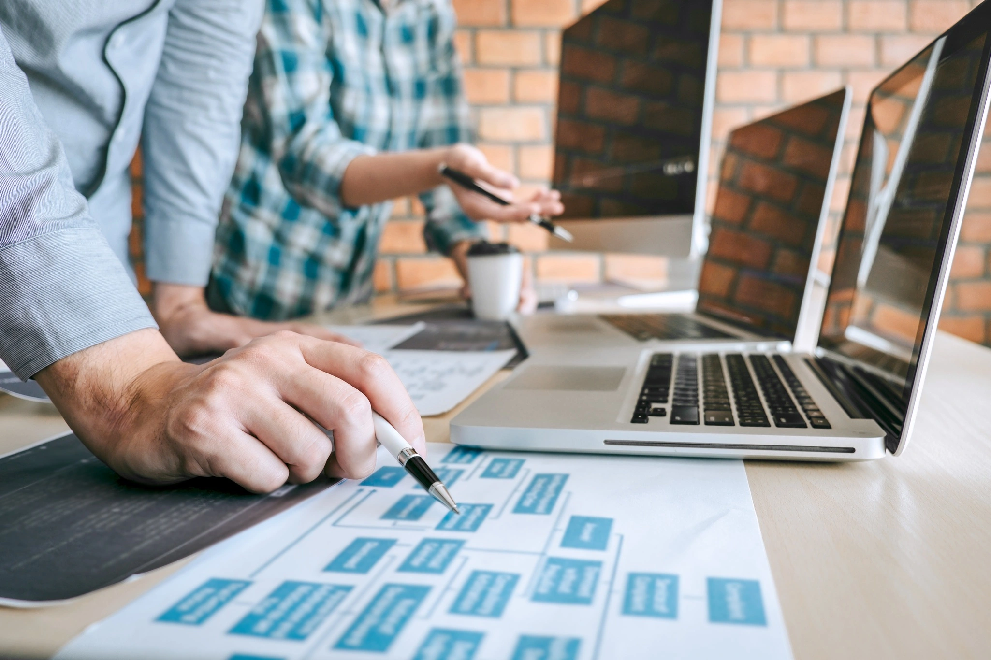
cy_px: 330
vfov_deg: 42.3
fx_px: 853
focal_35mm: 31
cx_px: 496
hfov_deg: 60.3
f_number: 3.6
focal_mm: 20.5
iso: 400
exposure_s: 1/80
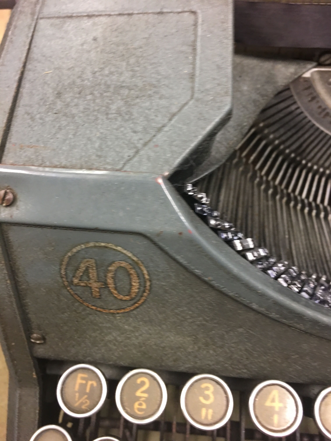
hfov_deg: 48.2
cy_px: 220
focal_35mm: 29
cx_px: 166
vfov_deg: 61.7
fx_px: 370
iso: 64
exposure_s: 1/17
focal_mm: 4.15
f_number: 2.2
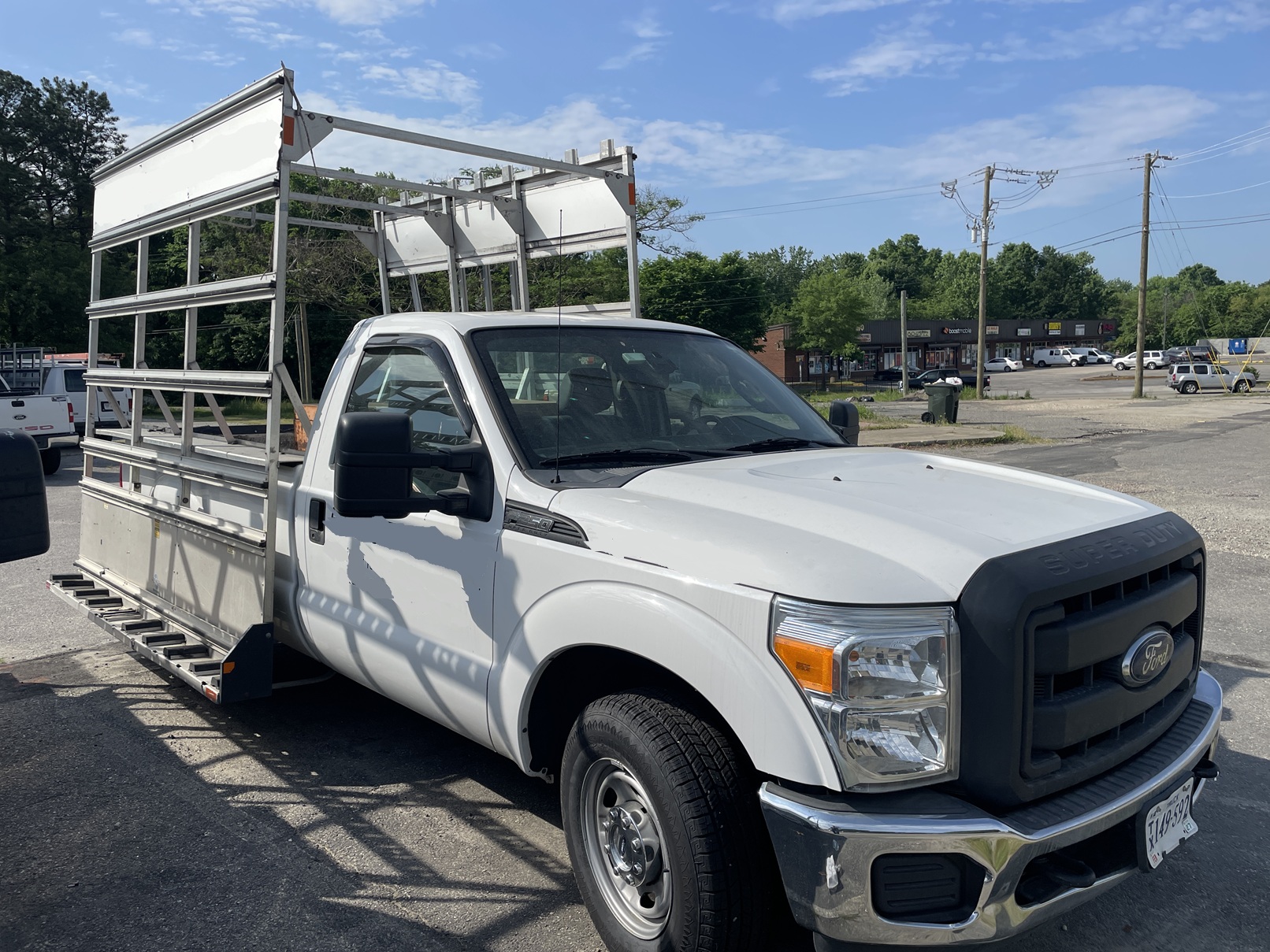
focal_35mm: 26
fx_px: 954
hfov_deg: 67.3
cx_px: 635
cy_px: 476
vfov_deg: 53.1
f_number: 1.6
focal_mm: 4.2
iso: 32
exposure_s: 1/5291
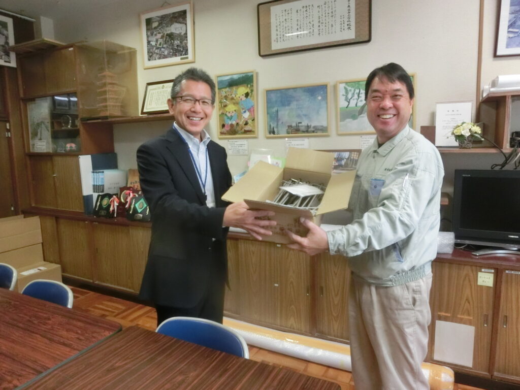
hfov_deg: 71.6
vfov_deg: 56.8
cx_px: 260
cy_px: 195
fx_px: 361
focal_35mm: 24
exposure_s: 1/160
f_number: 3
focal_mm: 4.24
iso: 800
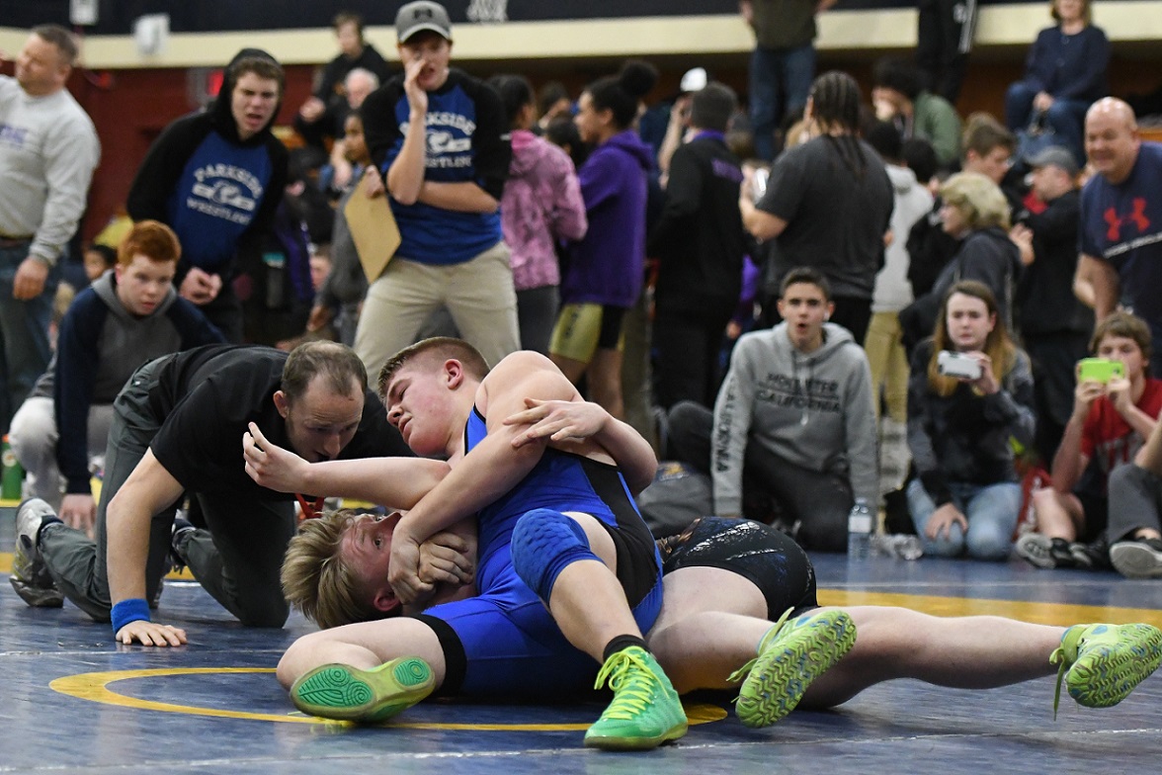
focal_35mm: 117
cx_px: 581
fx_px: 3776
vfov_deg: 11.7
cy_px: 388
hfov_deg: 17.5
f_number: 2.8
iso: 8000
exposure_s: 1/1000
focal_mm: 78
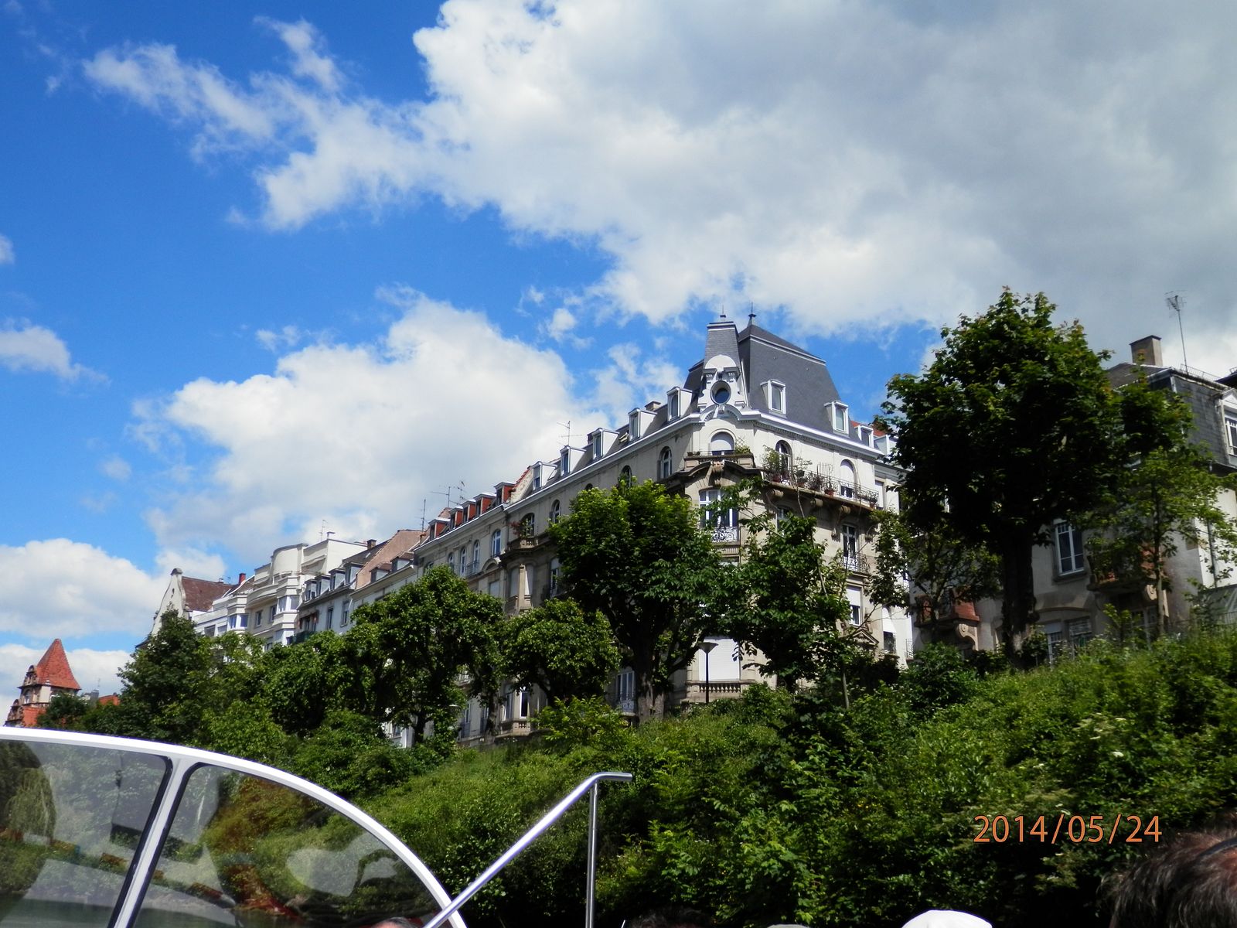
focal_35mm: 33
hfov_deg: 55.4
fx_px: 1179
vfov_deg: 42.9
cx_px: 618
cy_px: 464
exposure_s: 1/160
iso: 80
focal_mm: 6
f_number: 9.7
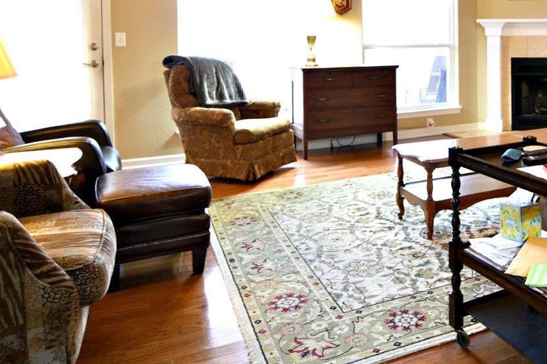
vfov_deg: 36.8
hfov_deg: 51.7
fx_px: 516
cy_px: 46
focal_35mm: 34
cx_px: 450
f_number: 2.8
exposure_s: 1/15
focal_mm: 14
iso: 500
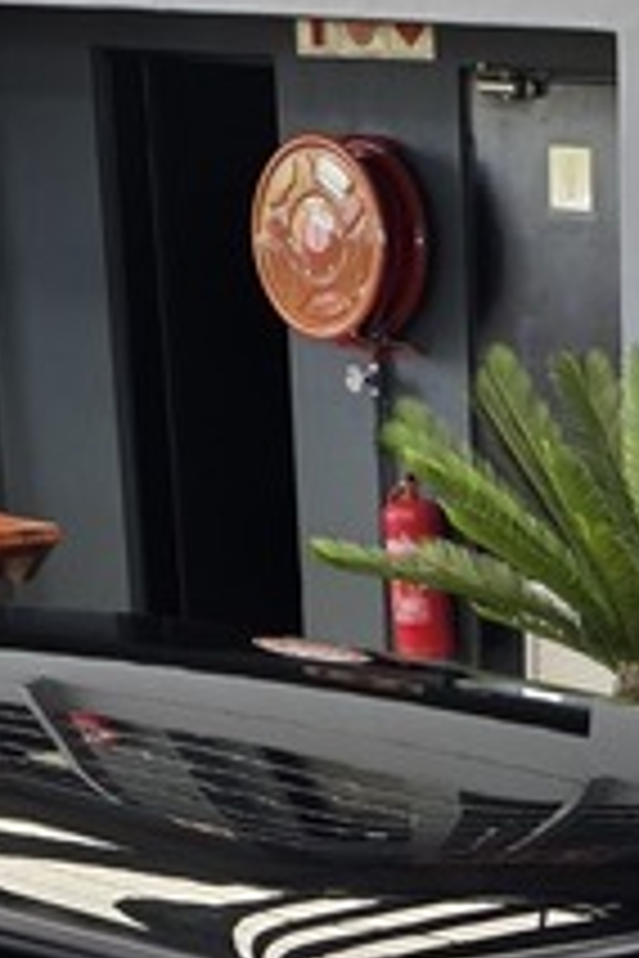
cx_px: 1053
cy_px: 1309
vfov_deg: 16.6
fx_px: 3062
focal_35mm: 115
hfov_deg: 11.3
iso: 64
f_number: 1.7
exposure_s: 1/180
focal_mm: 6.25
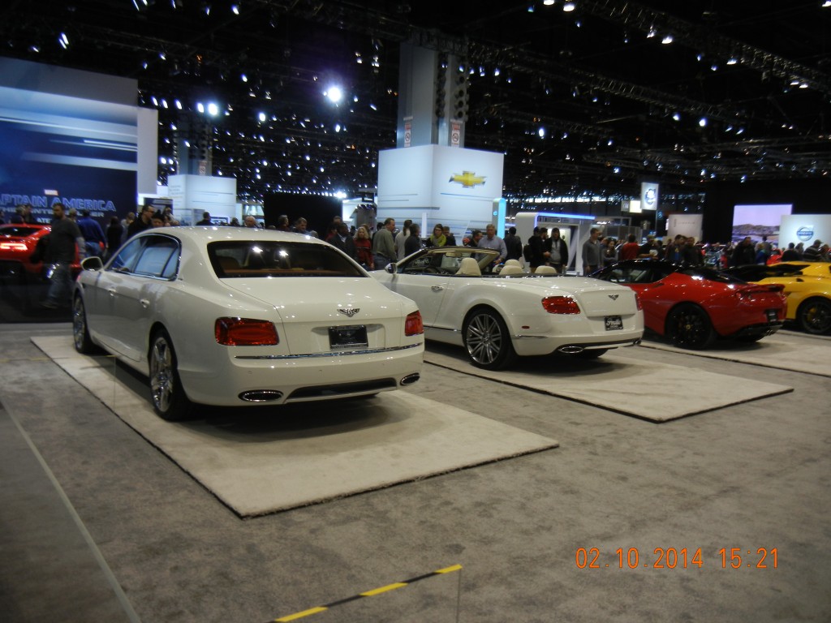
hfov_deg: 60.0
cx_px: 416
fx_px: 720
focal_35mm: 30
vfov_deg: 46.8
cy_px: 312
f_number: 3.5
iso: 160
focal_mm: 5.4
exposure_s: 1/65.2
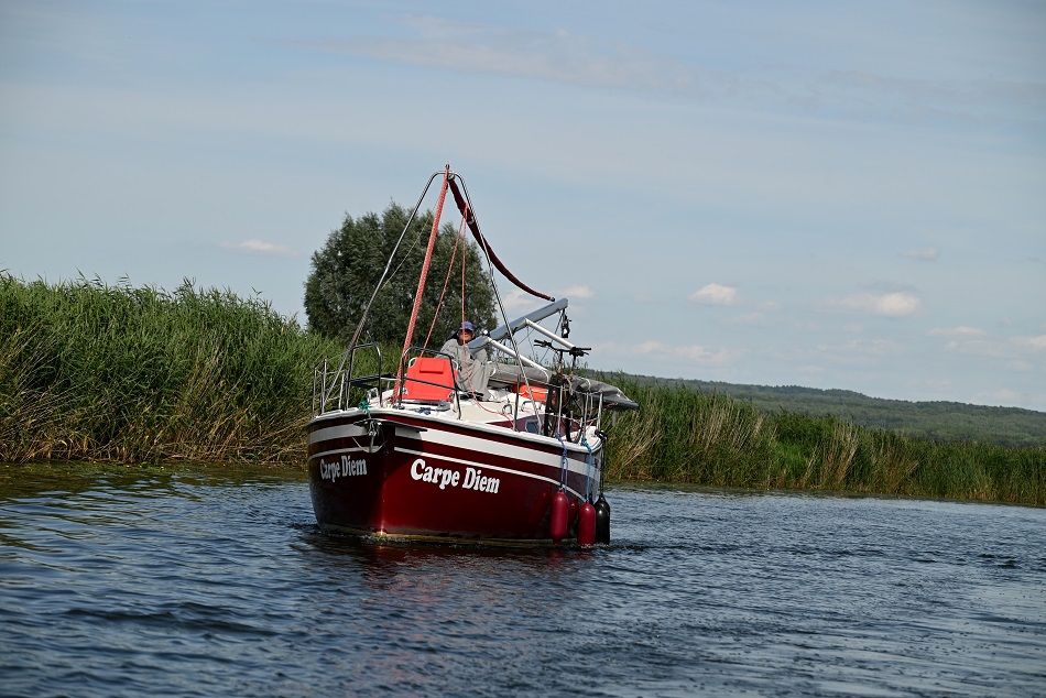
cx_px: 523
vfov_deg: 12.2
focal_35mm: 112
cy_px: 349
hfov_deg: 18.3
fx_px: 3255
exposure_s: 1/640
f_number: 7.1
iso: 100
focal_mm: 112
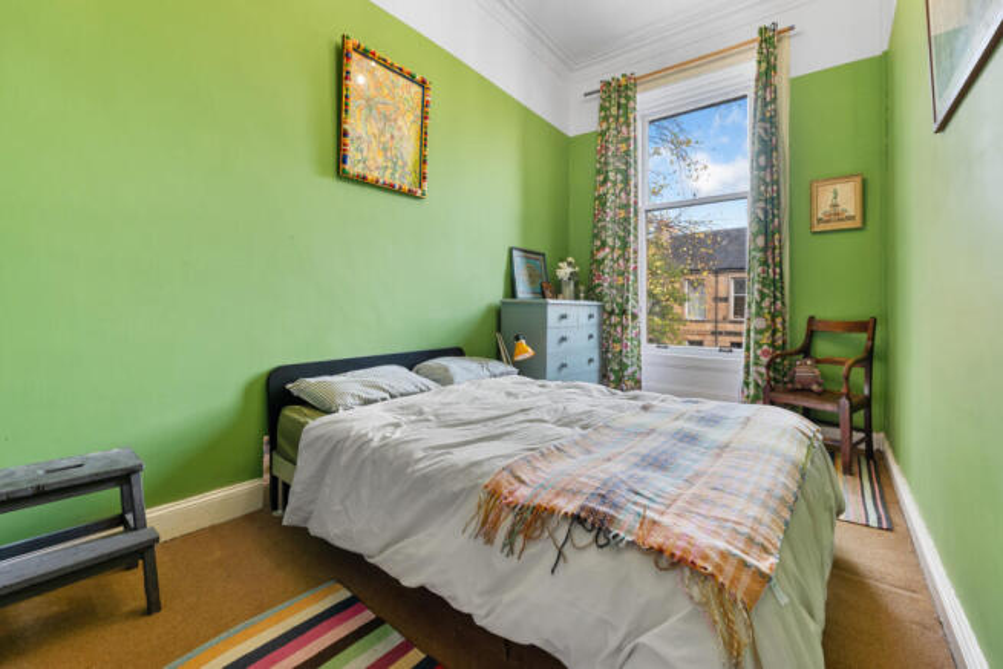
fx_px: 390
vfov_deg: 81.2
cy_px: 334
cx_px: 502
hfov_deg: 104.2
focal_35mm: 14
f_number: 8
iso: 640
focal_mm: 14
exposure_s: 1/5
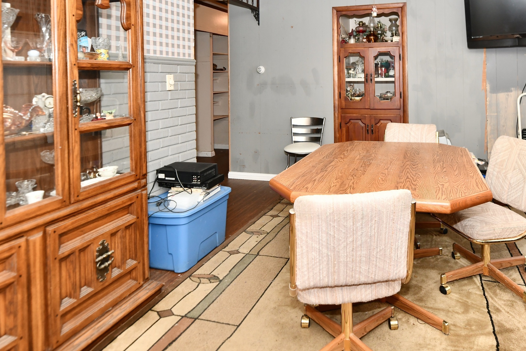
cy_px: 99
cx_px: 313
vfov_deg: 51.4
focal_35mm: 24
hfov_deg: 73.0
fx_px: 351
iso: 640
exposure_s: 1/60
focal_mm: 16
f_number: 6.3
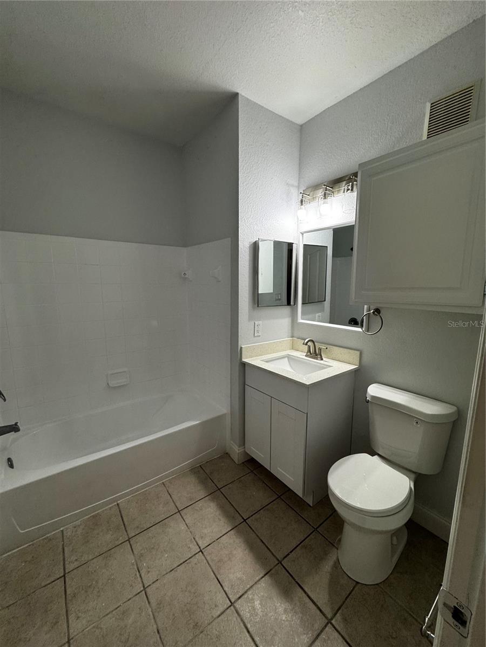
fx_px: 262
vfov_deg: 102.1
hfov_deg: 85.7
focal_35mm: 14
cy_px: 324
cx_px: 243
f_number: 2.2
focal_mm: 2.22
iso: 160
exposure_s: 1/120
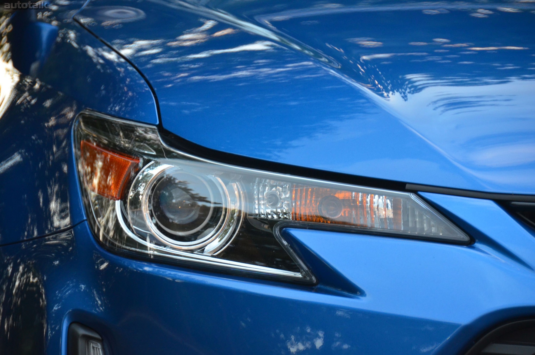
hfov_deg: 6.9
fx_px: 4449
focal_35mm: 300
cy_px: 178
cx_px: 268
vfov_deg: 4.6
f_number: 5.6
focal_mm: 200
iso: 1600
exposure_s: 1/100
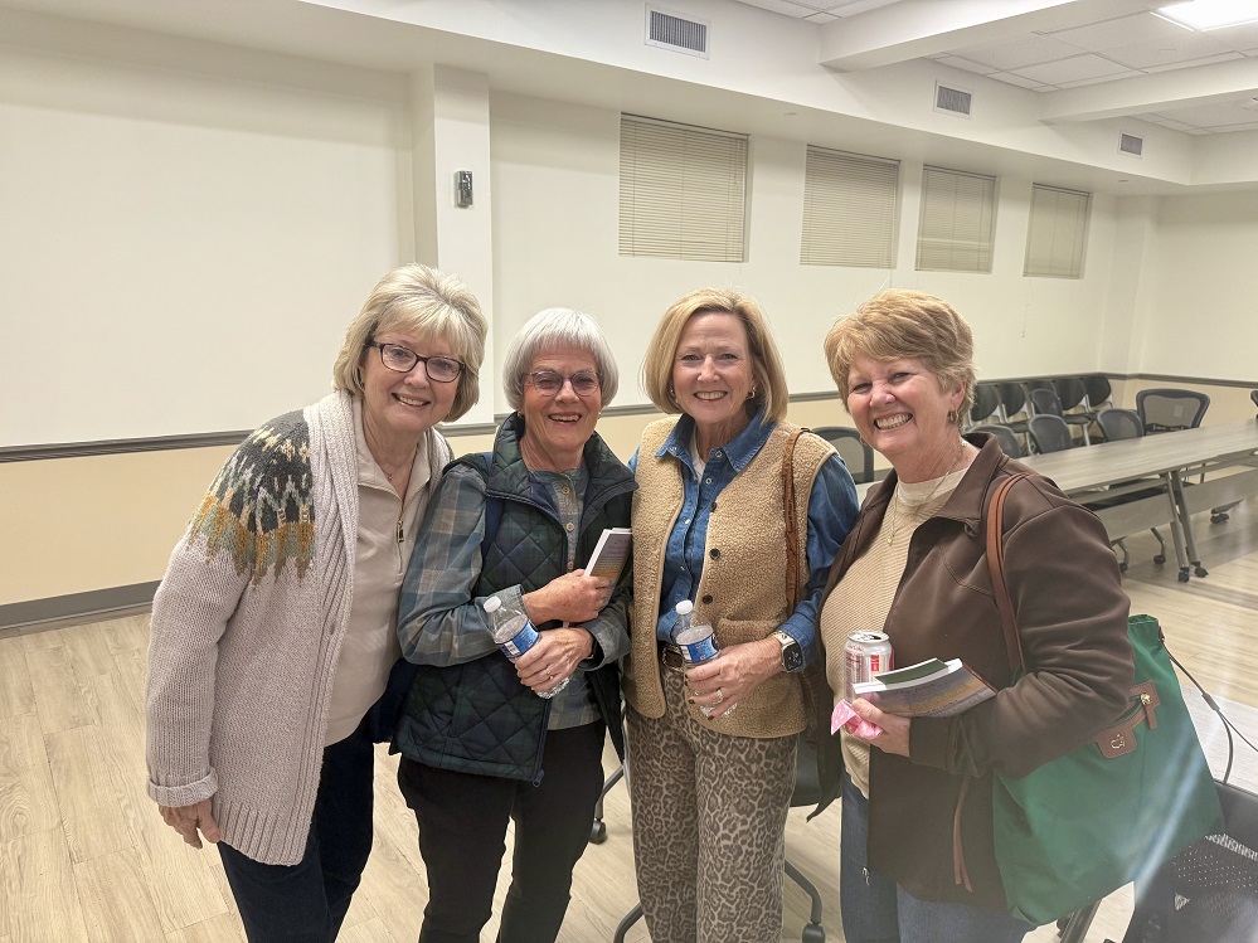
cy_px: 472
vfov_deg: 56.8
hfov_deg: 71.6
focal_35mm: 24
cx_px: 629
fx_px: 872
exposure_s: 1/60
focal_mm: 6.76
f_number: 1.78
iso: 160
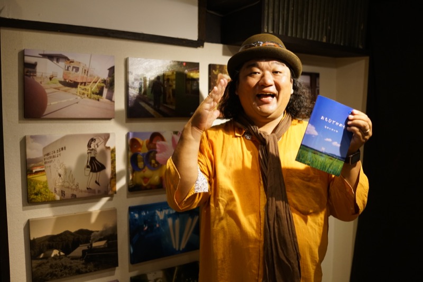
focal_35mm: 35
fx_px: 411
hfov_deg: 54.4
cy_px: 141
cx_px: 212
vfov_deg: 37.8
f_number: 2
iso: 1250
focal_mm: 35
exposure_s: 1/100
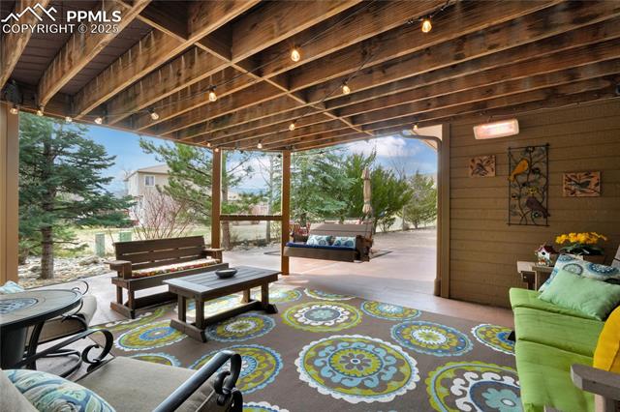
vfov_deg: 81.1
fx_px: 241
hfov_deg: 104.3
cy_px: 206
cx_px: 310
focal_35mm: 14
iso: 640
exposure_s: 1/30
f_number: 18
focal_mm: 14
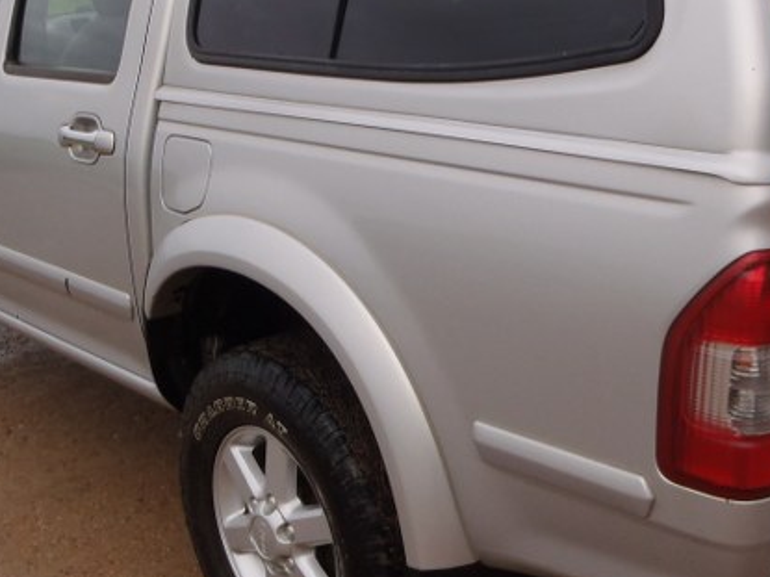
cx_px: 494
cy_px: 212
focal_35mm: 54
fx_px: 1201
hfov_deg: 35.3
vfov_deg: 26.9
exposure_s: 1/160
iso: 80
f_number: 4.5
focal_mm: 5
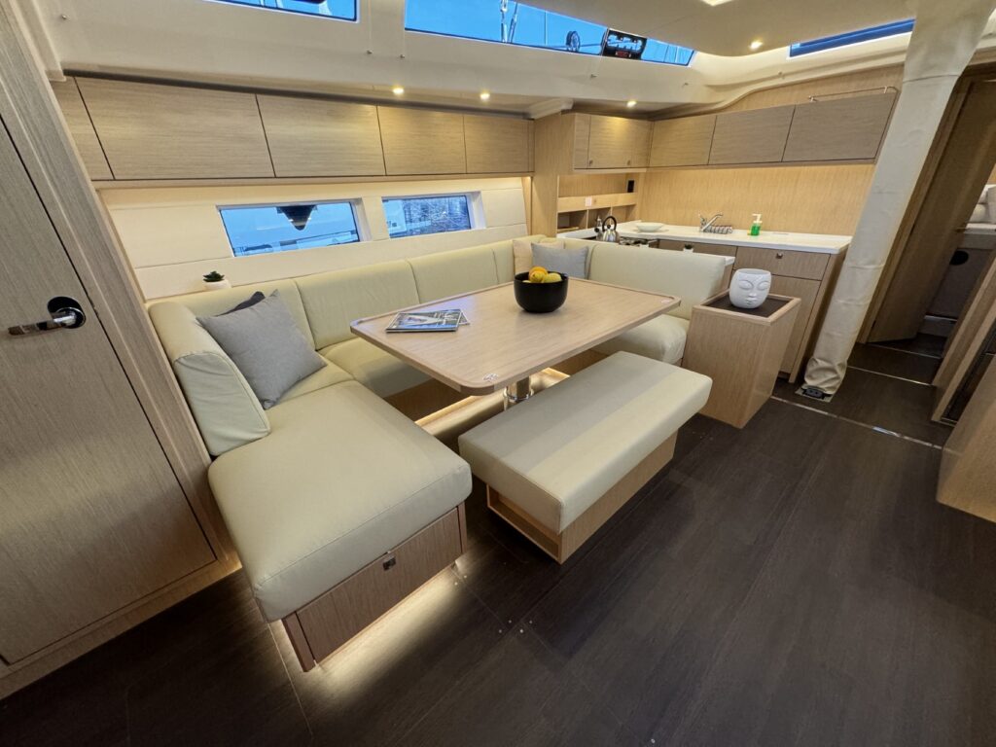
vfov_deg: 85.7
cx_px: 498
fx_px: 403
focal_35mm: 14
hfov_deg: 102.1
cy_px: 374
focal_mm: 2.22
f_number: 2.2
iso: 200
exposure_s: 1/99
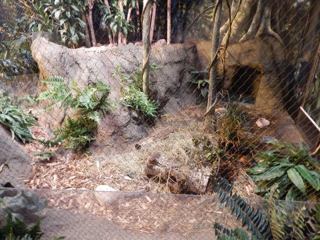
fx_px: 203
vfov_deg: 61.1
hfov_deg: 76.4
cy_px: 120
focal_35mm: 22
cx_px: 160
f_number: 3
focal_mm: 4
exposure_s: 1/15
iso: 400
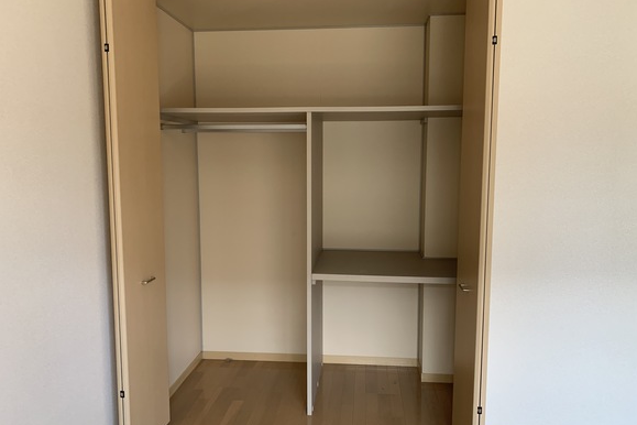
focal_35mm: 28
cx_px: 329
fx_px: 495
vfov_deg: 46.4
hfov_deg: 65.5
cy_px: 209
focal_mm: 4.25
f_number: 1.8
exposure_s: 1/119
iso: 100
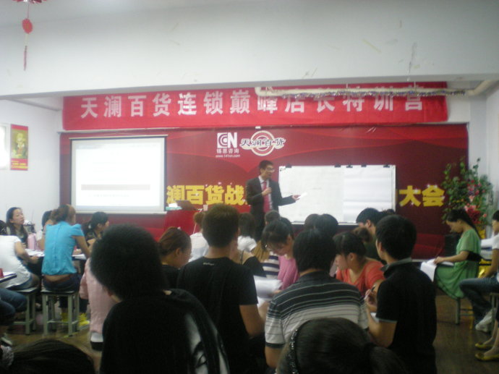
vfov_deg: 37.7
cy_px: 187
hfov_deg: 49.0
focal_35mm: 38
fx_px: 548
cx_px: 250
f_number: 3.1
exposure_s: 1/8
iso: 291
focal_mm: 6.3
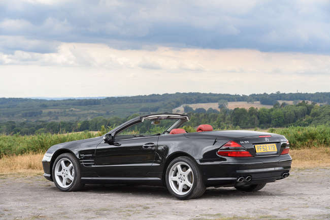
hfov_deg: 18.3
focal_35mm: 112
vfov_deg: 12.2
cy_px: 110
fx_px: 1026
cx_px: 165
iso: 160
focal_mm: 112
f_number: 9
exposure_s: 1/40
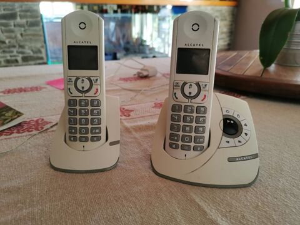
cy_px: 112
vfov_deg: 51.4
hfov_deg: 65.3
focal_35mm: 27
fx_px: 234
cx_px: 150
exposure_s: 1/100
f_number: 1.8
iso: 125
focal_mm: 5.58
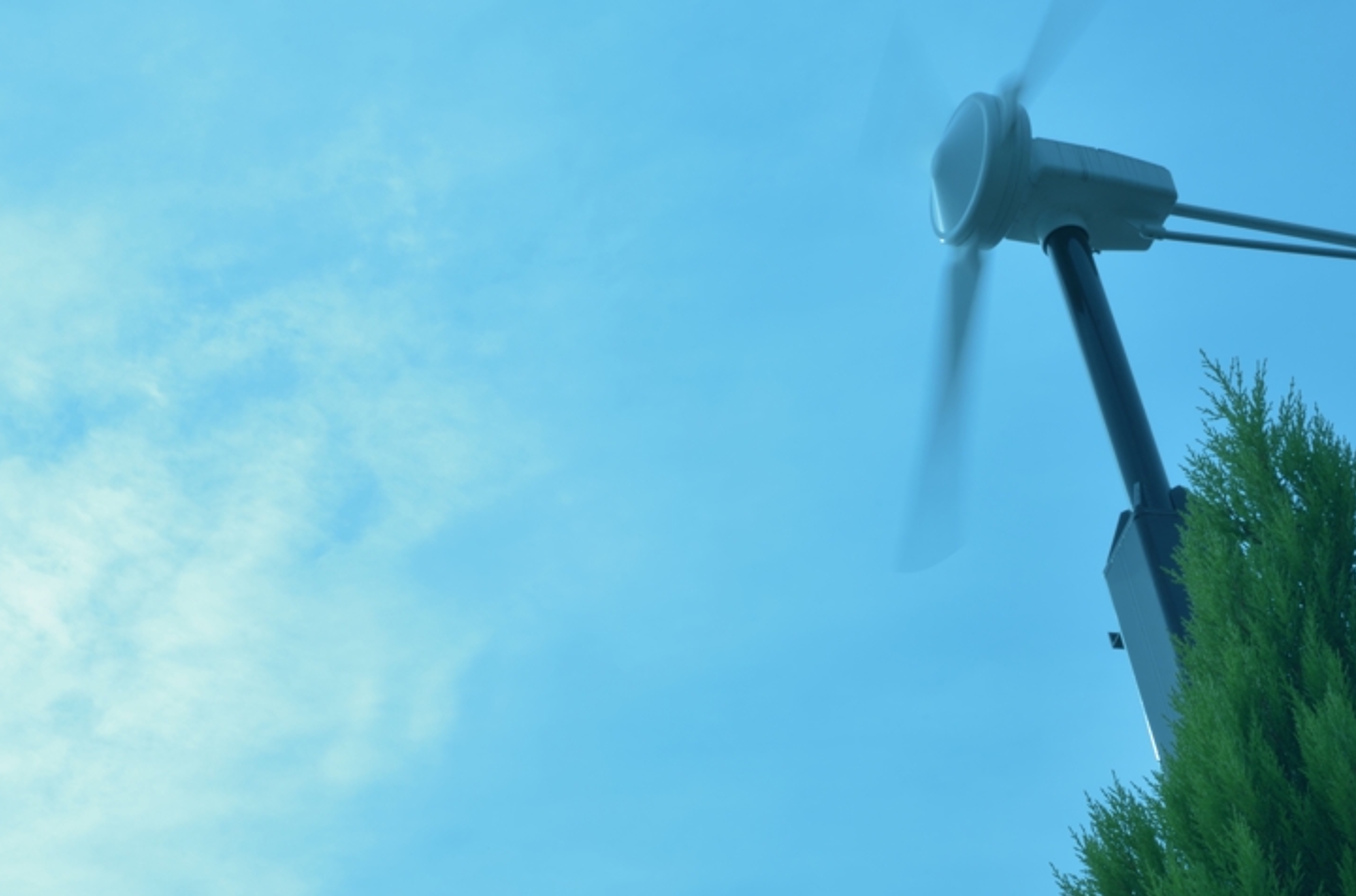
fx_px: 2807
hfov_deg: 27.0
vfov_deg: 18.1
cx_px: 461
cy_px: 397
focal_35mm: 75
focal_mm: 35
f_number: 22
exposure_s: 1/30
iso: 100
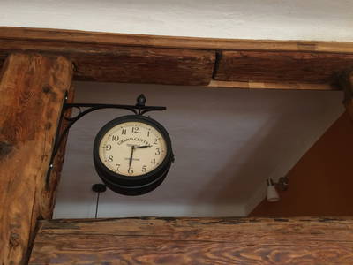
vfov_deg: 48.2
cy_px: 132
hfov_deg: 61.7
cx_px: 176
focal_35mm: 29
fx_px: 296
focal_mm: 4.15
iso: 160
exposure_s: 1/33
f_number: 2.2
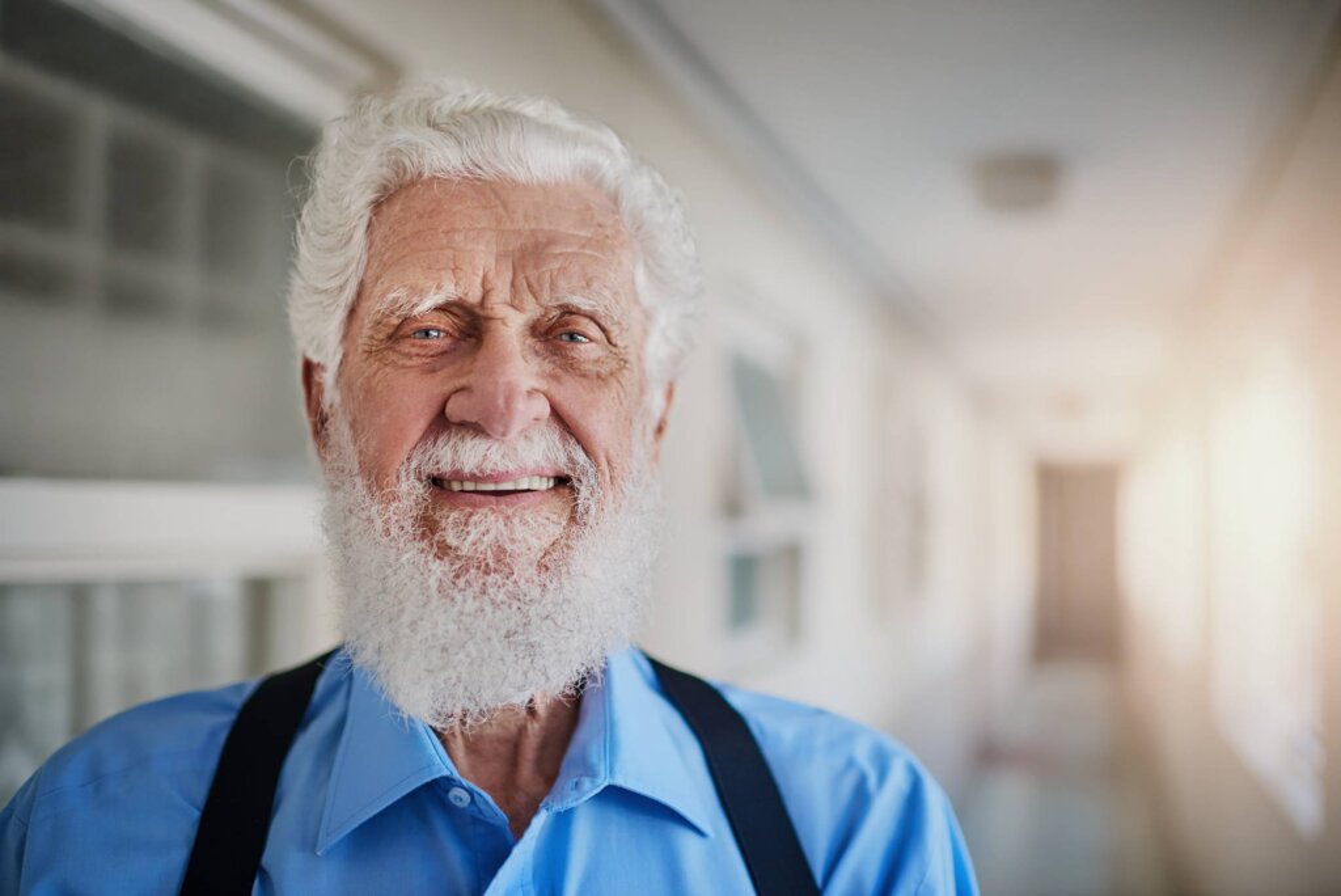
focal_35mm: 35
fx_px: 1304
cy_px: 448
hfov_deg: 54.4
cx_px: 670
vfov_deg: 37.9
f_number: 1.6
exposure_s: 1/200
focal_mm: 35
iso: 320
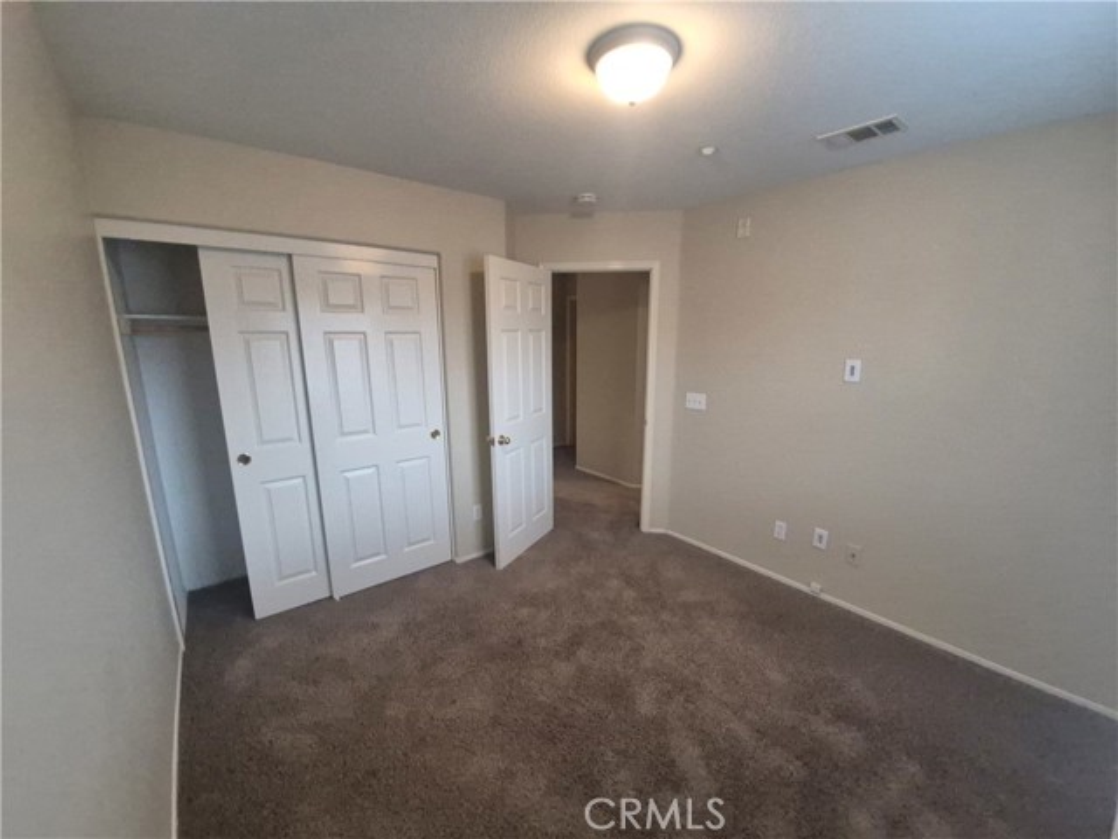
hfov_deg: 106.2
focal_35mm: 13
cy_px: 420
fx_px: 420
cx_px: 559
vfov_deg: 89.9
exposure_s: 1/60
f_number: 2.2
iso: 320
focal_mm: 1.74
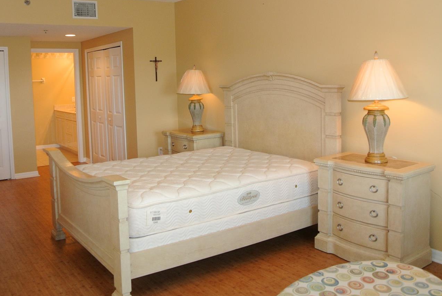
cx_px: 206
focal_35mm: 34
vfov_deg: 38.8
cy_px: 113
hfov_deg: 55.7
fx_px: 418
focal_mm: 10
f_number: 5.6
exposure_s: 1/50
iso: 400
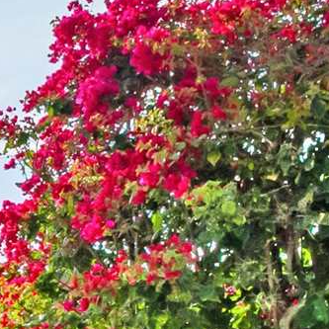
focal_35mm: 114
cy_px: 390
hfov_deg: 13.0
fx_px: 1226
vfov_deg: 14.8
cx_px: -363
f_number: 7.1
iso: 200
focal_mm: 7
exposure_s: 1/250
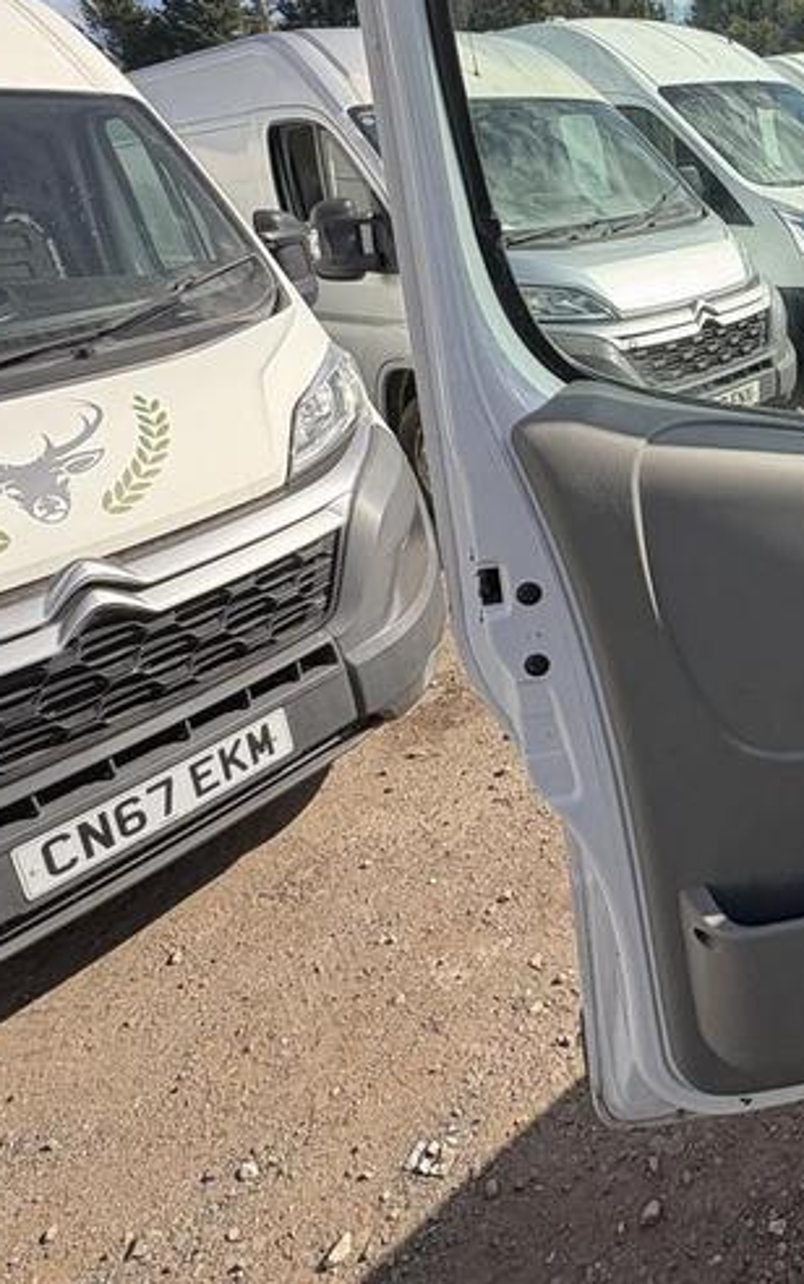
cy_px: 410
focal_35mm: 27
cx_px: 718
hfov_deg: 42.4
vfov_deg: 66.2
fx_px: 945
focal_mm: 2.22
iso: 40
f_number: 2.2
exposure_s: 1/980
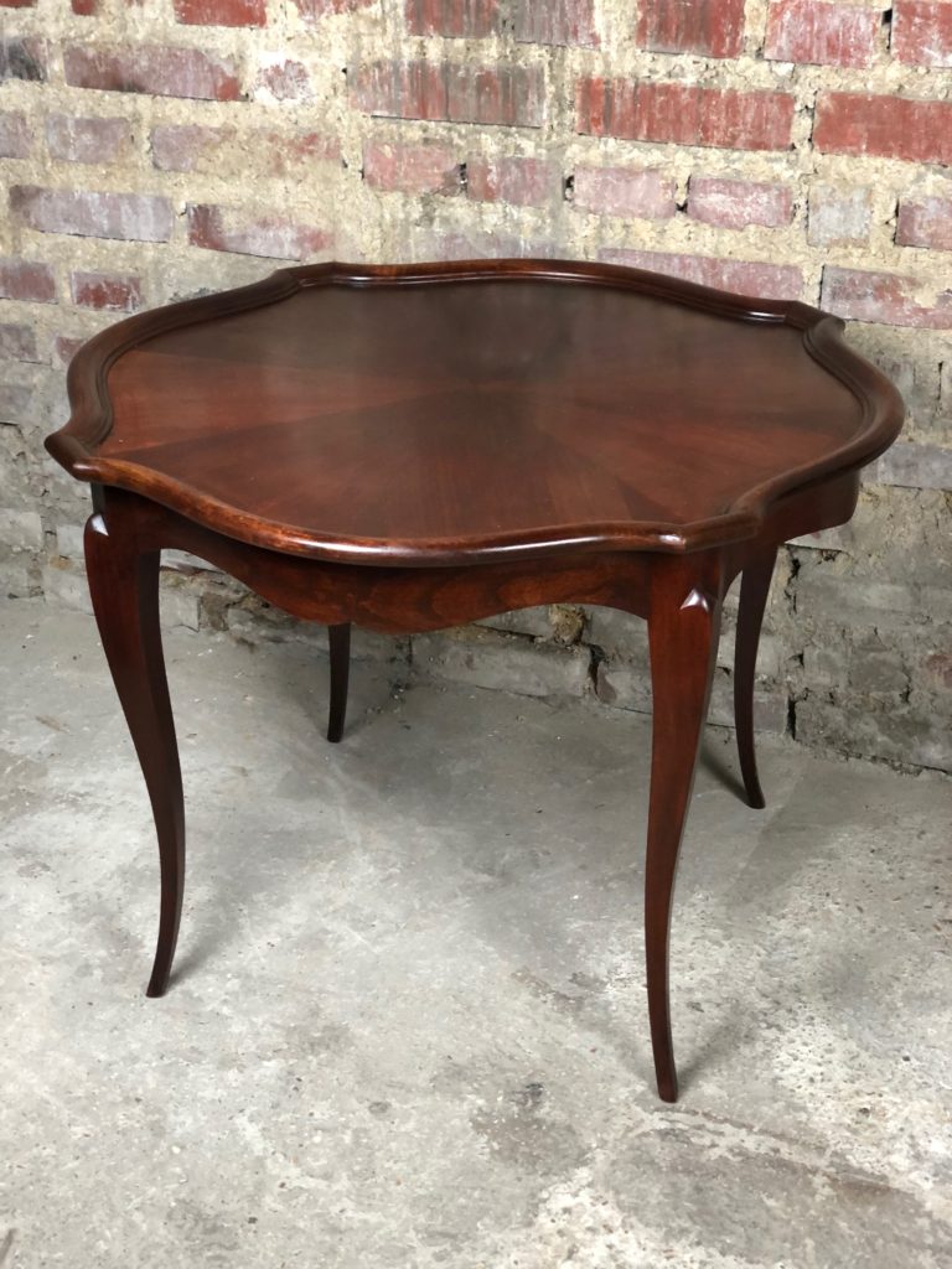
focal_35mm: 52
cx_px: 476
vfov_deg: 36.8
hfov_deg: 28.0
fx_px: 1907
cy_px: 634
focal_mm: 6
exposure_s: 1/25
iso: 100
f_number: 2.4
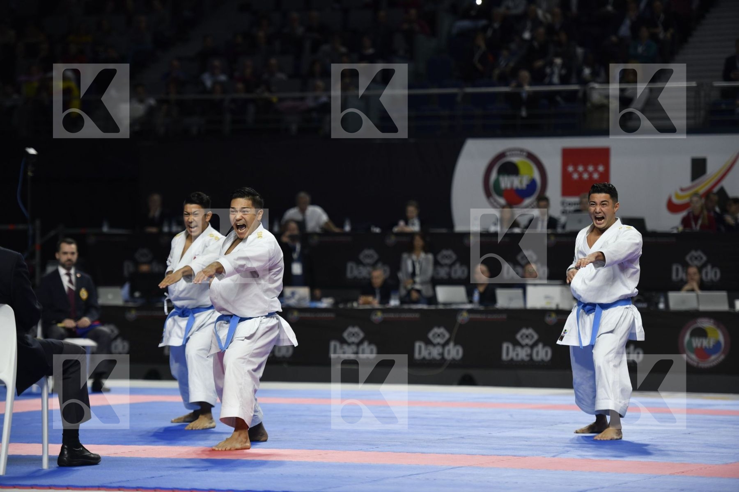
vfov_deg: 9.8
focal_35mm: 140
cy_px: 246
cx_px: 370
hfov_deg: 14.7
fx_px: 2874
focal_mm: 140
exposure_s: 1/800
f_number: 2.8
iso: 800
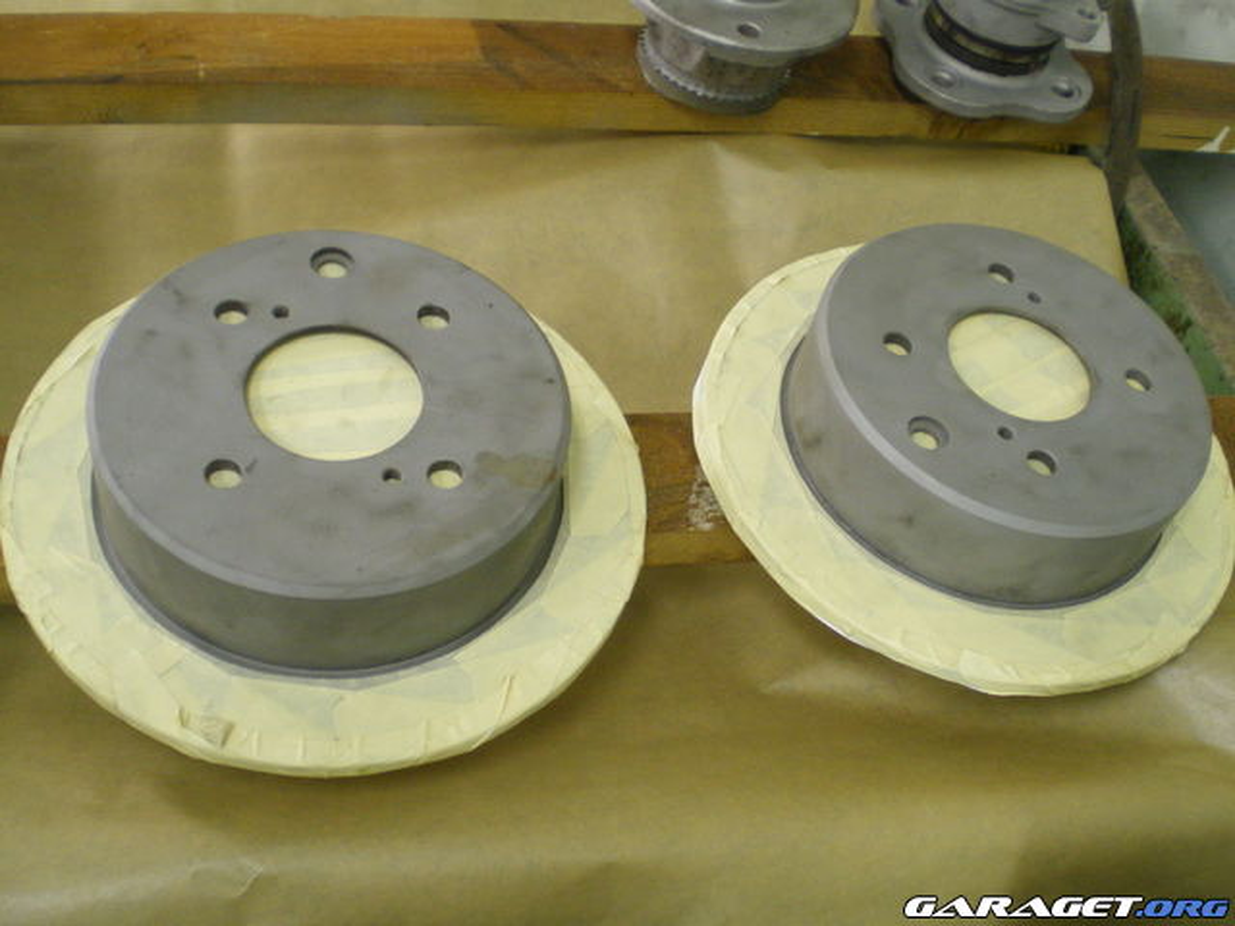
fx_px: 1356
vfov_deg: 37.7
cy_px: 463
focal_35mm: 38
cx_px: 618
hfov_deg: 49.0
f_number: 3.1
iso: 250
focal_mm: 6.3
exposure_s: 1/30
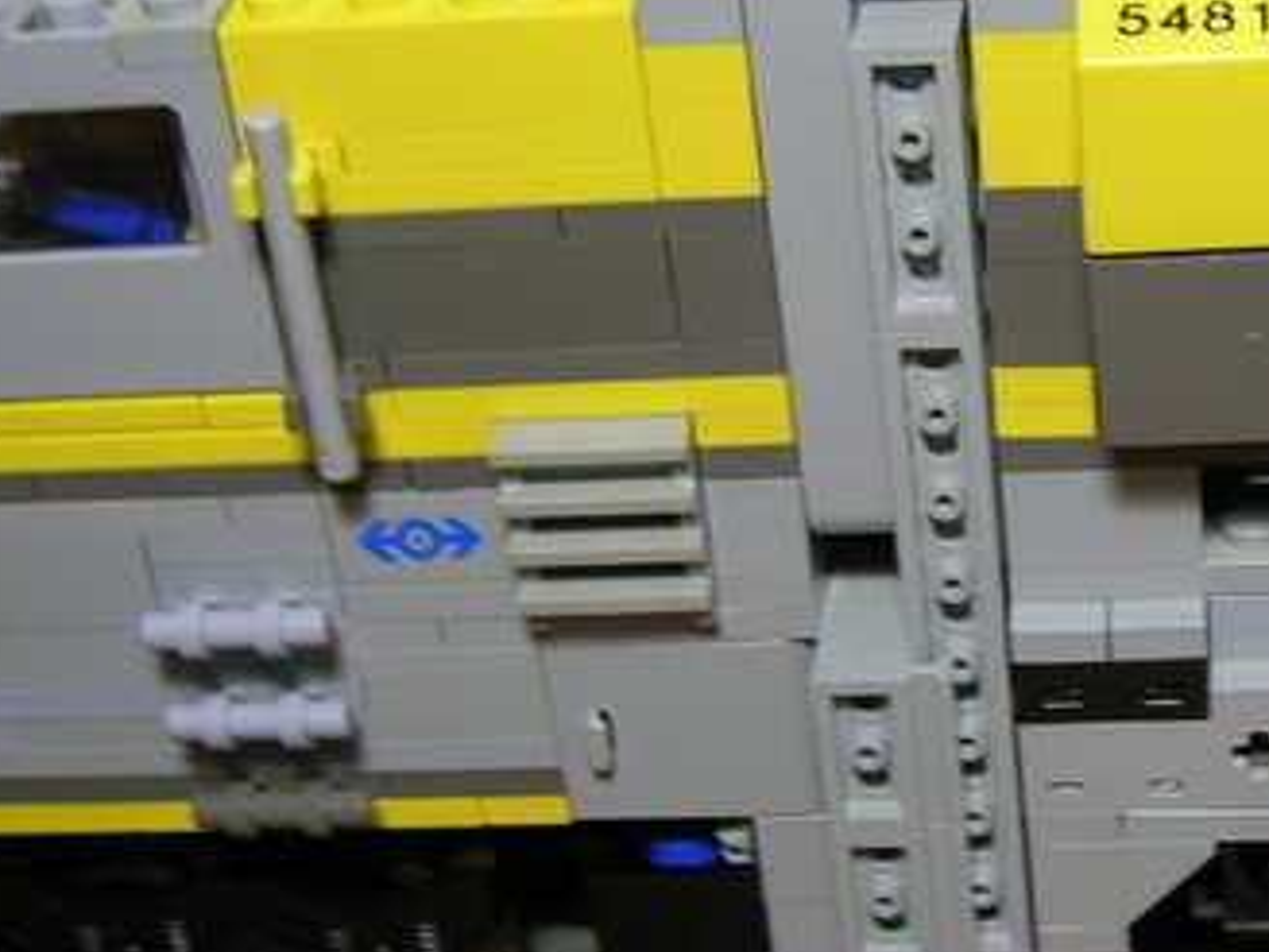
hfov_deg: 23.1
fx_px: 3043
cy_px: 410
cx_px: 1083
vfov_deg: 17.8
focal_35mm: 83
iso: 50
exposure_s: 1/10.2
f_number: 2.9
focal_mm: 5.7
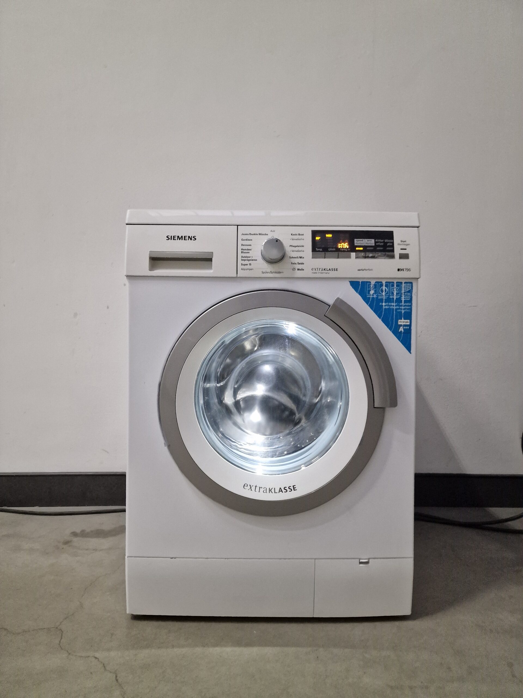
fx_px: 463
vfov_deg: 73.9
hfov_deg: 58.9
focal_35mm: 23
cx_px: 262
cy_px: 349
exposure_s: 1/100
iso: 1000
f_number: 1.8
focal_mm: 6.4
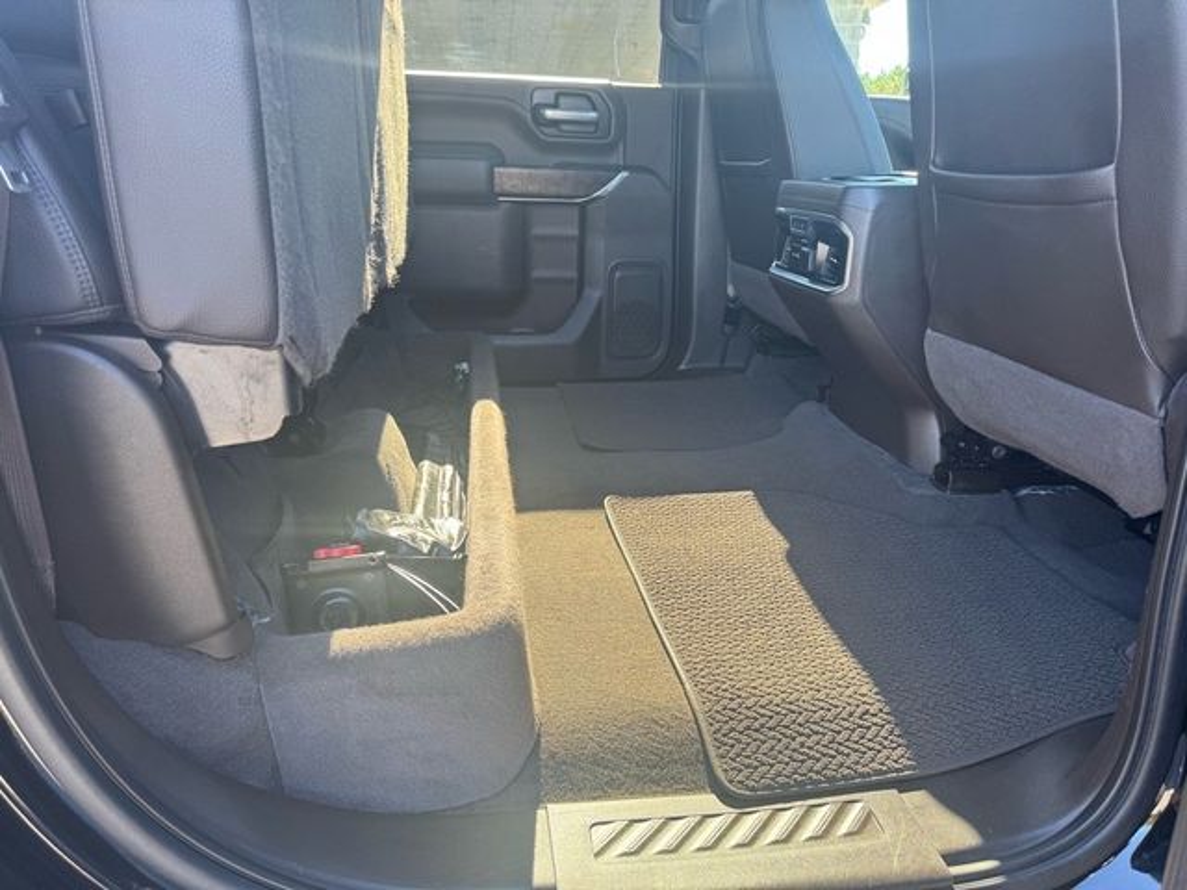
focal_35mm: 24
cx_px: 594
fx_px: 823
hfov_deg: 71.6
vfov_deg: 56.8
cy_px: 445
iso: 80
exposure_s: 1/121
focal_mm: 6.76
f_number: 1.78
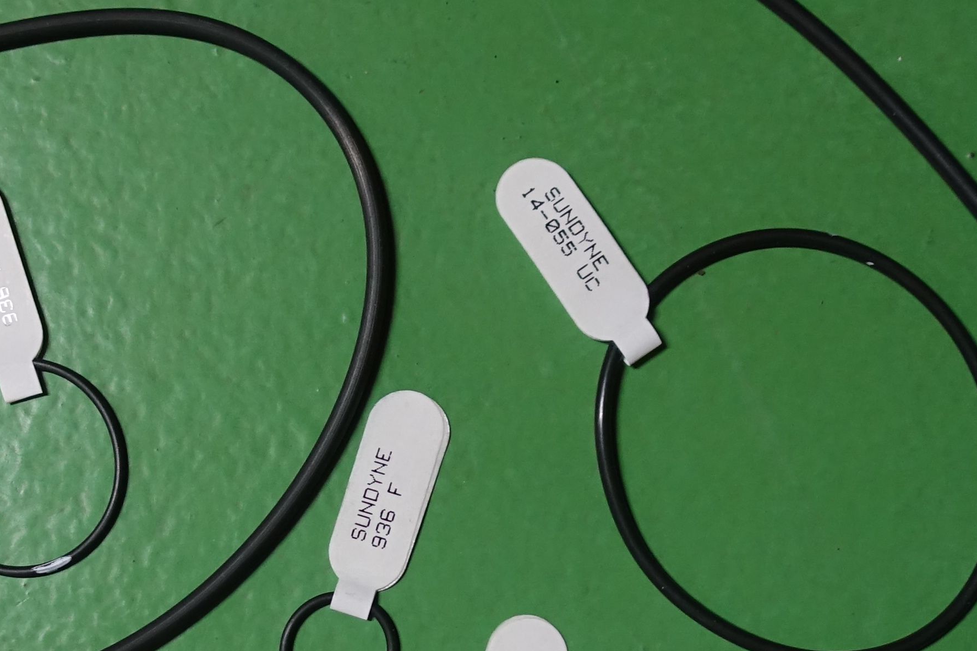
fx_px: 2008
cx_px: 324
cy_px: 581
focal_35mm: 74
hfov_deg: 27.2
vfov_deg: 18.1
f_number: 1.8
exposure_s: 1/30
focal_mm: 8.8
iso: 500
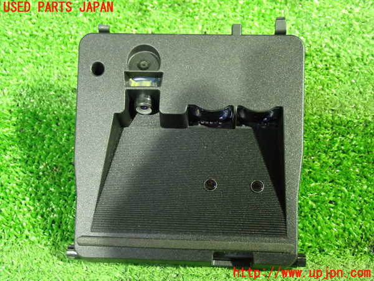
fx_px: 475
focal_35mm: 44
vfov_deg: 32.9
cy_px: 140
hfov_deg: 42.9
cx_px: 187
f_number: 2.9
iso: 1250
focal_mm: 7.84
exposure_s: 1/10
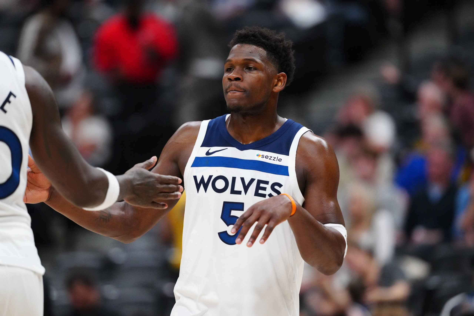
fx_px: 3950
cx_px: 237
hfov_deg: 6.9
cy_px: 158
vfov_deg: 4.6
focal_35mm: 300
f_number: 3.2
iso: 5000
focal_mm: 300
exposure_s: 1/1600
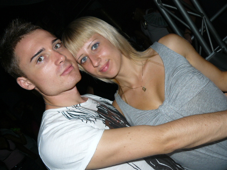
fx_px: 236
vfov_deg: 39.7
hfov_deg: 51.4
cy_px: 85
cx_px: 114
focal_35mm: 36
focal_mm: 6
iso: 100
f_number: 2.8
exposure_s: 1/25
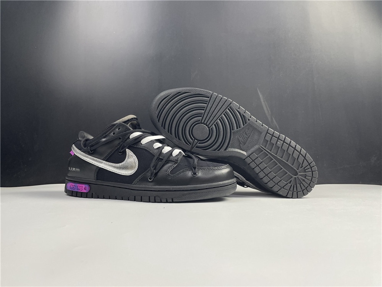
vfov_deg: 53.1
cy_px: 144
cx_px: 191
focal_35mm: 26
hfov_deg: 67.3
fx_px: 287
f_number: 1.6
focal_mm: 4.2
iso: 100
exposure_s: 1/121
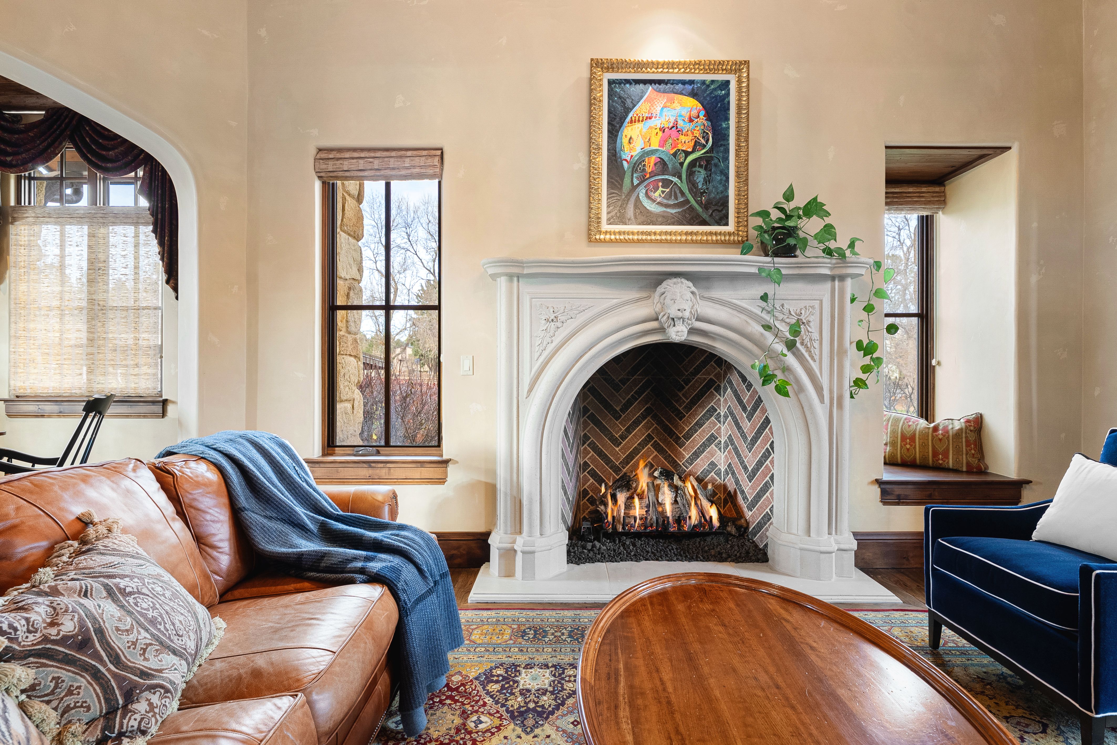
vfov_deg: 67.4
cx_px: 558
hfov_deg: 90.0
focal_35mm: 18
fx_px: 558
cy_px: 372
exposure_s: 1/1.25
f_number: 8
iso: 640
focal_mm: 18
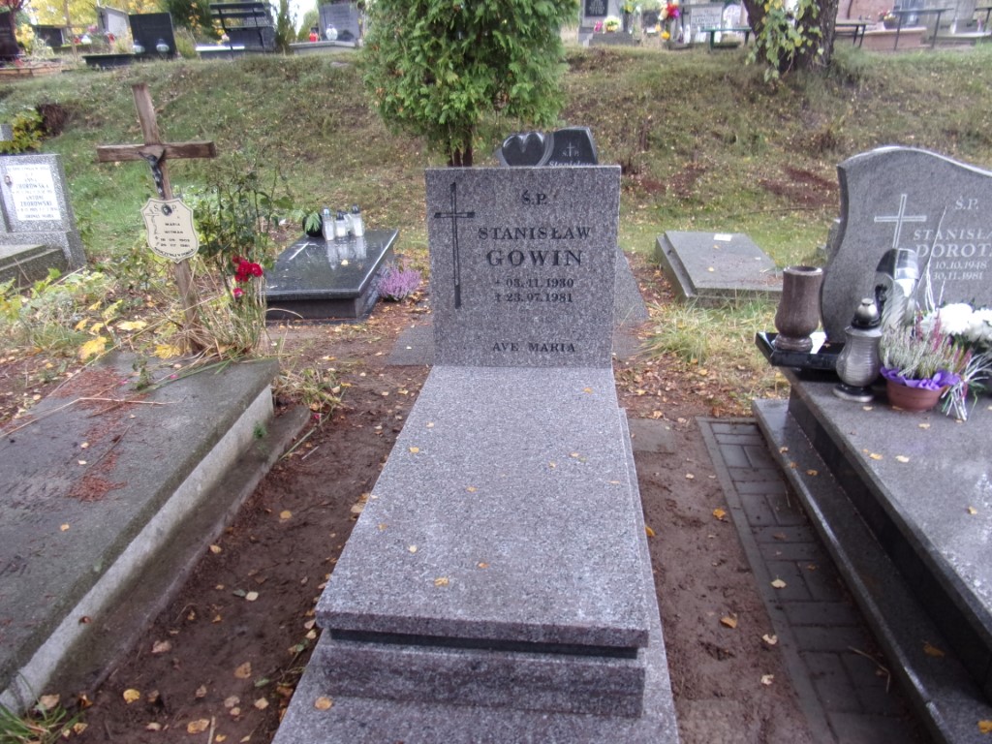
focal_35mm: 24
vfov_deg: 56.8
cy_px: 372
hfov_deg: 71.6
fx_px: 688
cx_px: 496
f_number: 3.3
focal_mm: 4.3
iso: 85
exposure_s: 1/34
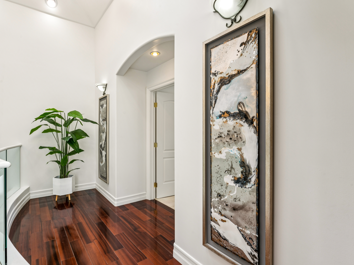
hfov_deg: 86.2
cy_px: 131
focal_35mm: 18
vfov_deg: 70.3
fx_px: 189
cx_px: 163
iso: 100
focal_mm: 16.4
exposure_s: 1/8
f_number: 13
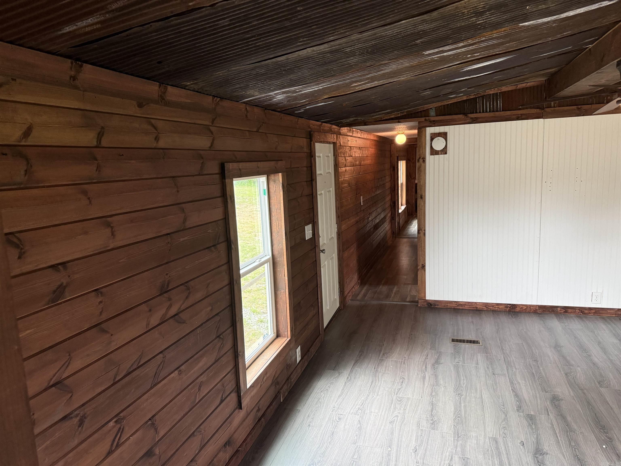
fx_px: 431
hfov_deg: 71.6
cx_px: 310
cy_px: 233
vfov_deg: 56.8
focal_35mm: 24
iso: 320
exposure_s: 1/120
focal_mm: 6.76
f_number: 1.78
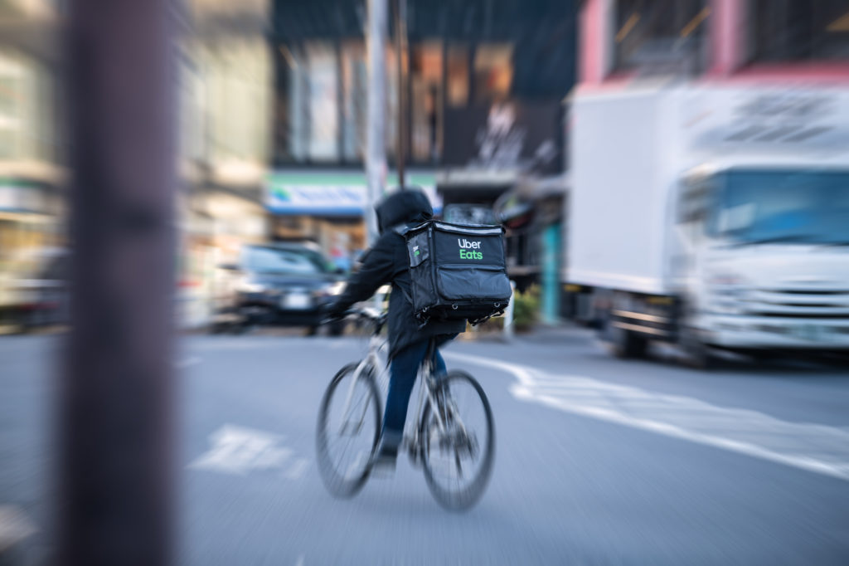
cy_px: 283
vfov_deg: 8.6
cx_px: 424
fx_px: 3772
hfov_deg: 12.8
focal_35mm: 160
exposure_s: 1/250
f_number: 2.8
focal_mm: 160
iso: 200
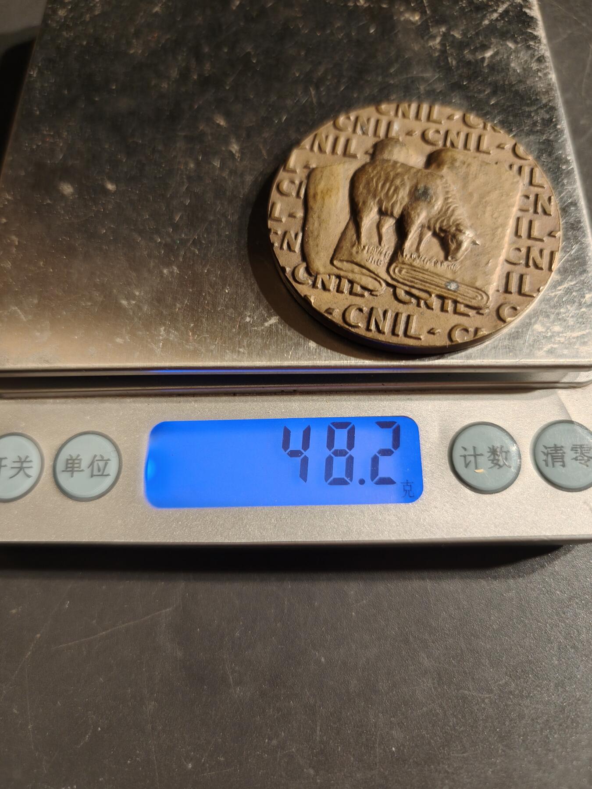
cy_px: 394
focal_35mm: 23
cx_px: 296
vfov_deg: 73.9
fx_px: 524
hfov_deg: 58.9
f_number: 1.6
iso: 200
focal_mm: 6.06
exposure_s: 1/100
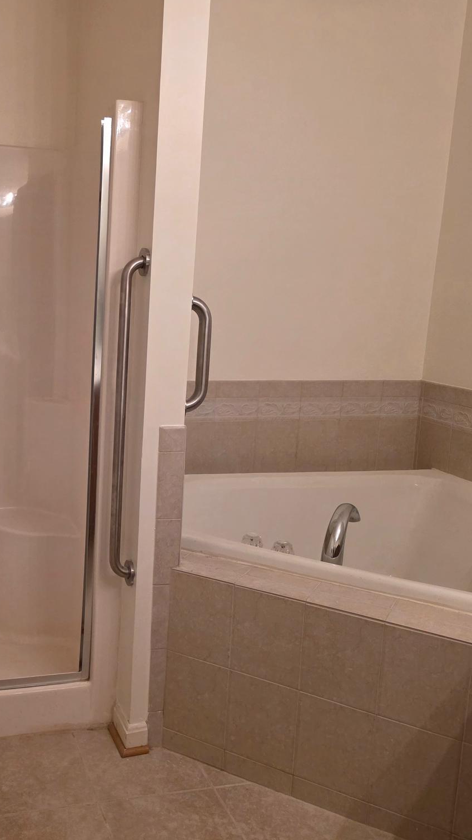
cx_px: 81
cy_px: 413
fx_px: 756
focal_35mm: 34
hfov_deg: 33.4
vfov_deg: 58.0
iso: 400
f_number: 1.7
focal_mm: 6.3
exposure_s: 1/120
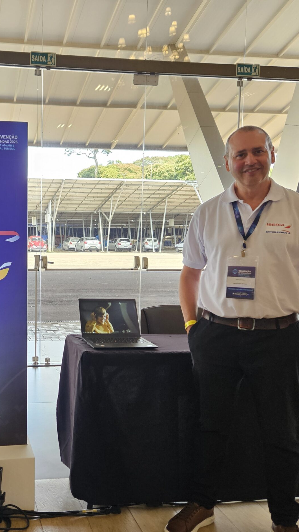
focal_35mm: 34
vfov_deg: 58.0
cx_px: 24
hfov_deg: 32.7
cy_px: 270
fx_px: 479
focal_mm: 5.4
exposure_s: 1/120
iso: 250
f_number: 1.8
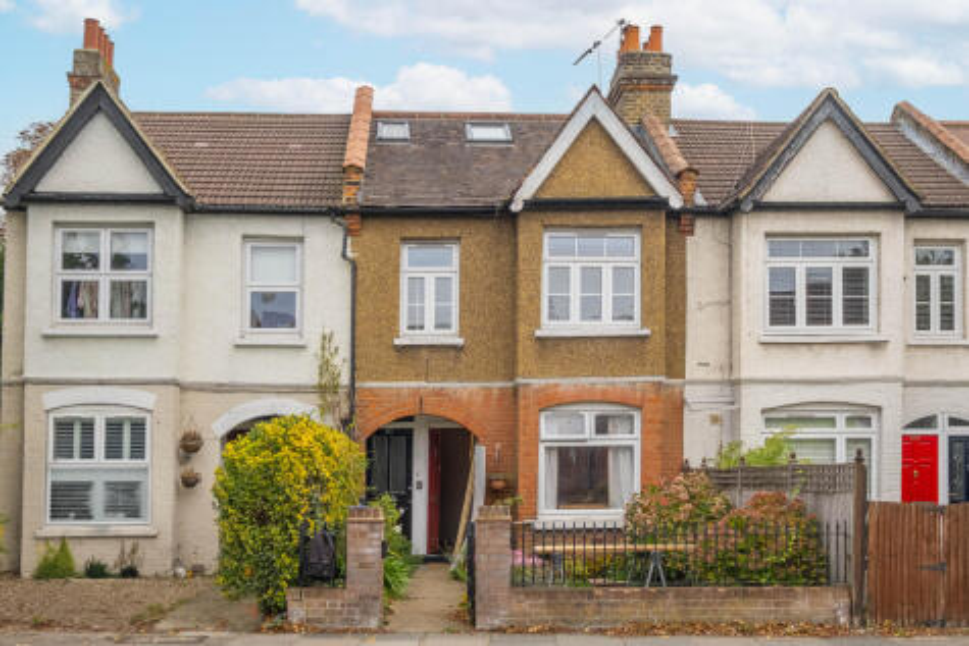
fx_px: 888
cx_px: 484
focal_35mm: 33
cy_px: 323
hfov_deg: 57.2
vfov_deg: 40.0
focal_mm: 21.9
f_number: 6.4
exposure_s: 1/400
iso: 320
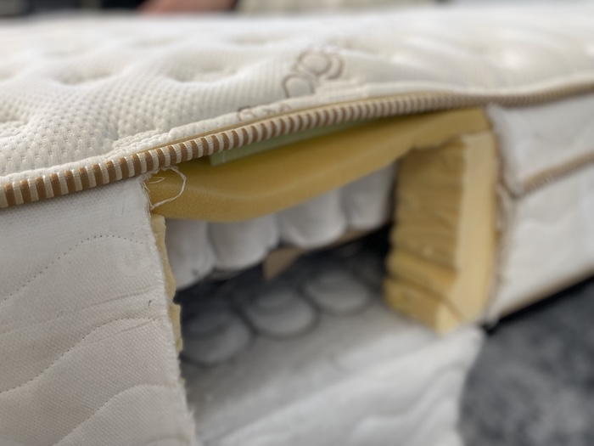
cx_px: 297
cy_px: 223
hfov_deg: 67.3
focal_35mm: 26
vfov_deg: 53.1
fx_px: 446
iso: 125
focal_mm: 5.1
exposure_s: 1/120
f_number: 1.6
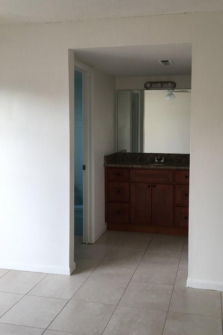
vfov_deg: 54.2
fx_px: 325
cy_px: 143
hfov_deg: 37.6
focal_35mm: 35
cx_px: 139
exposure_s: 1/40
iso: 32
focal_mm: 4.15
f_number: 2.2
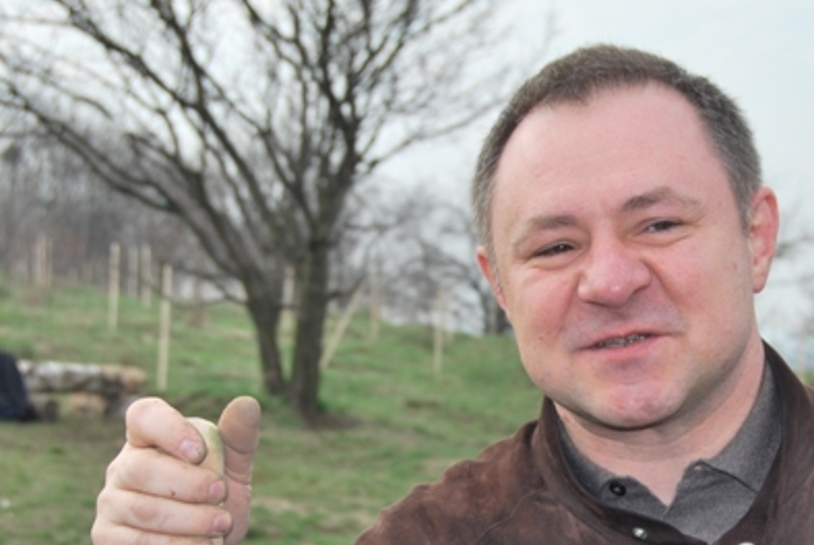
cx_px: 618
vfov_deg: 12.3
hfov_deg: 18.3
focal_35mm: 111
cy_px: 452
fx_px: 2514
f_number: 7.1
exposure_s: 1/200
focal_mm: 38
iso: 100
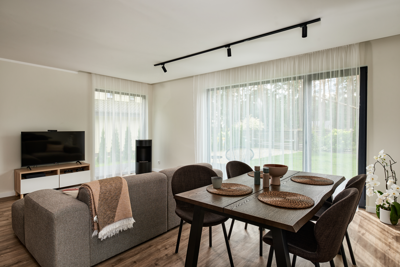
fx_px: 222
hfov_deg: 84.0
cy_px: 134
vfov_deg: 62.0
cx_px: 200
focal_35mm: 20
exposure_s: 1/13
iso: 100
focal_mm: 20
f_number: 8
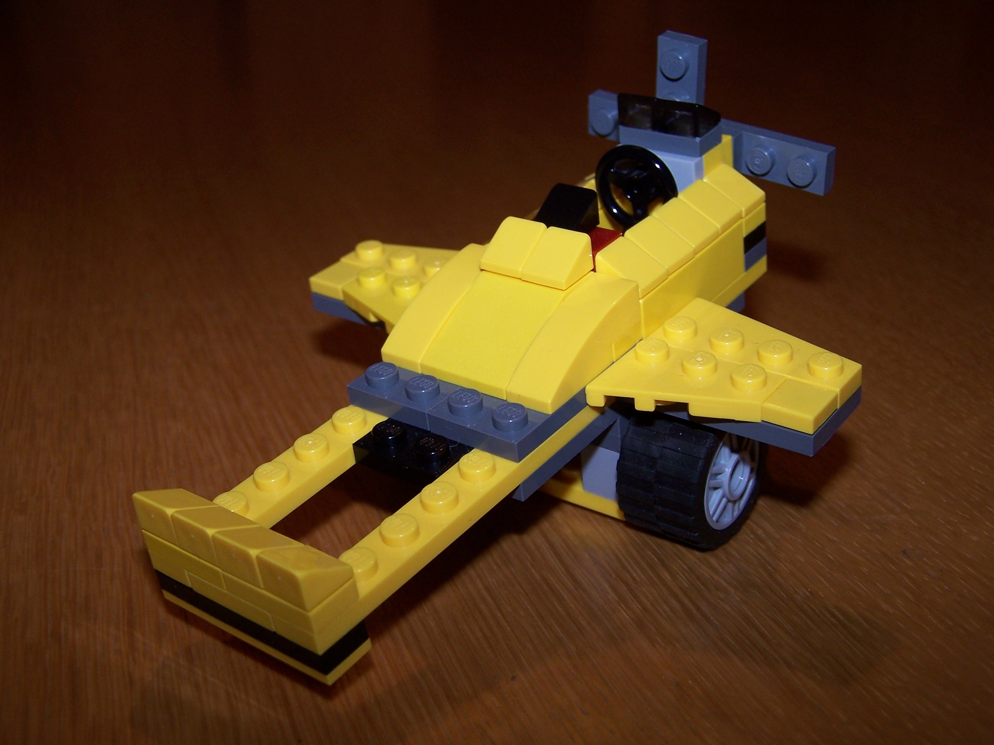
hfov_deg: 43.9
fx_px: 1235
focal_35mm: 43
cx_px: 497
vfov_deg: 33.6
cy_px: 372
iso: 80
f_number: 2.9
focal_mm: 7.1
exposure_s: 1/60
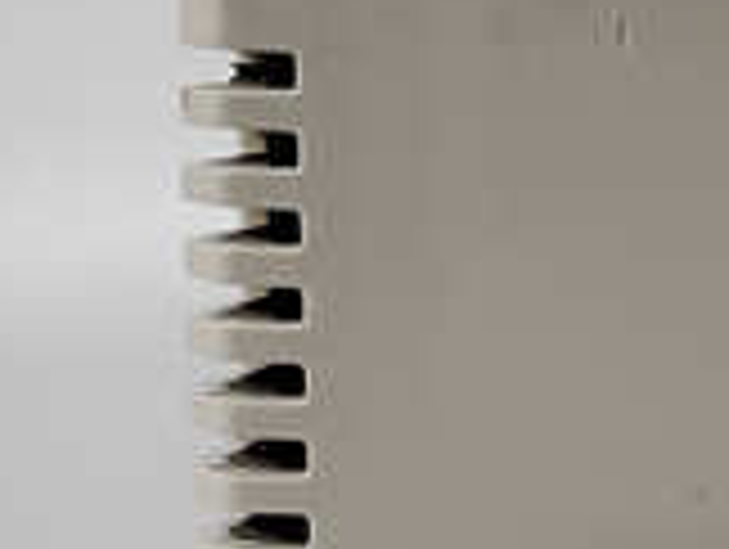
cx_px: 1148
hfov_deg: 19.5
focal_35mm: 85
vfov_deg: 17.3
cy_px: 410
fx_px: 1793
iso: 300
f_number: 1.9
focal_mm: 5.52
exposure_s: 1/100
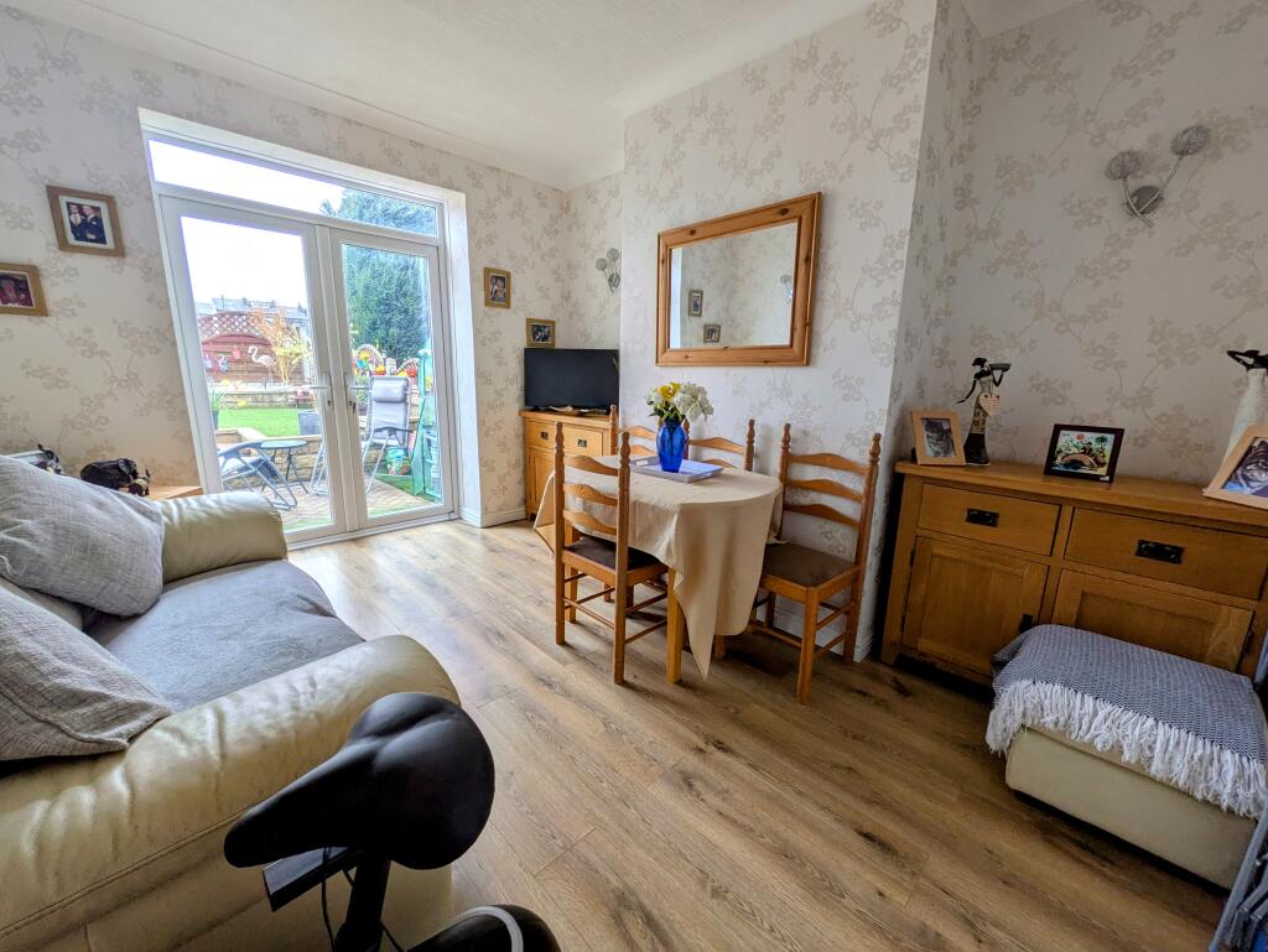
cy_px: 476
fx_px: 513
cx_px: 634
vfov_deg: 85.7
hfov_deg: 102.0
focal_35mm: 14
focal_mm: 1.83
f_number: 2.2
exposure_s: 1/100
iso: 94
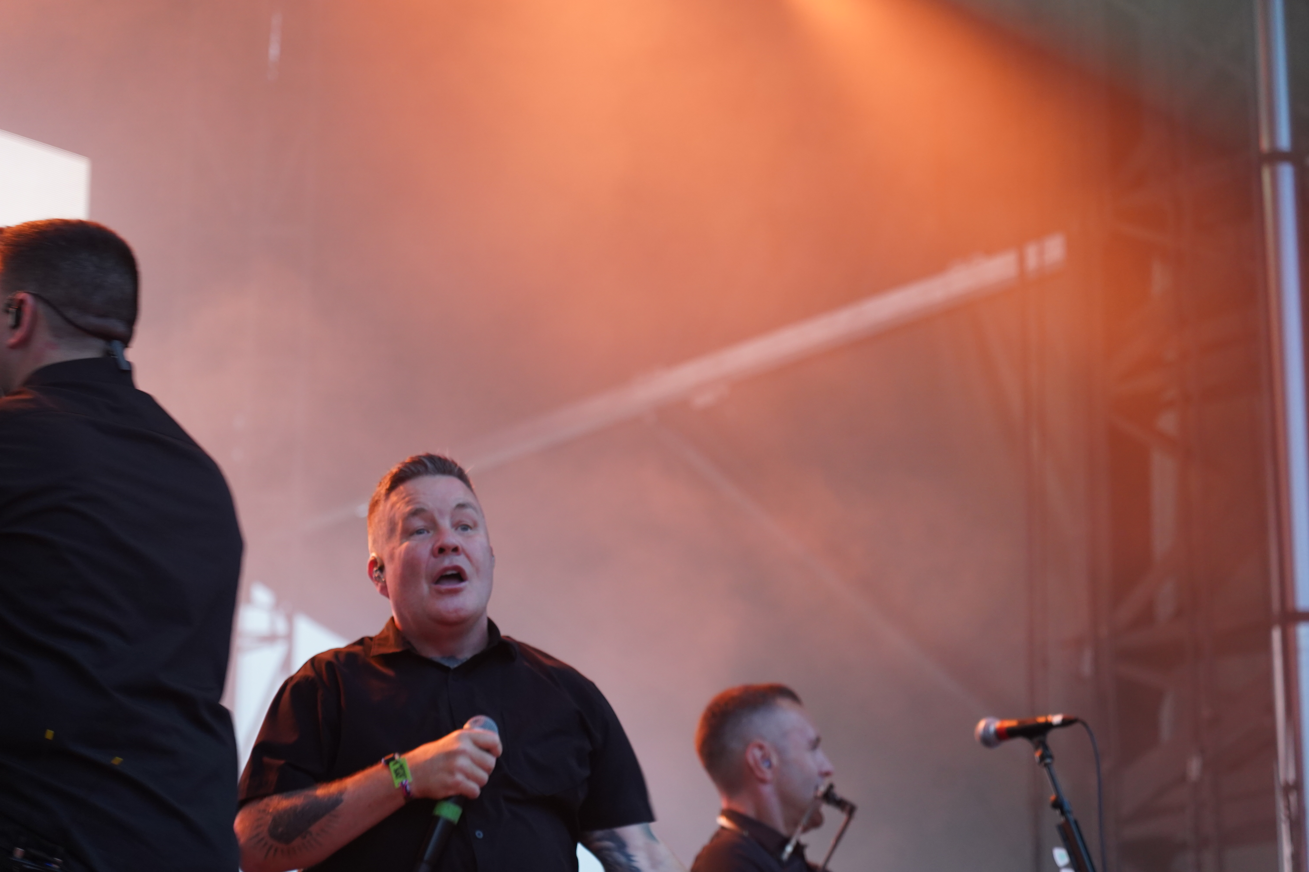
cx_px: 654
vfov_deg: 13.0
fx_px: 3818
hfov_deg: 19.5
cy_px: 436
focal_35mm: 105
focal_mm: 105
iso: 2000
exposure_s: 1/160
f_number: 4
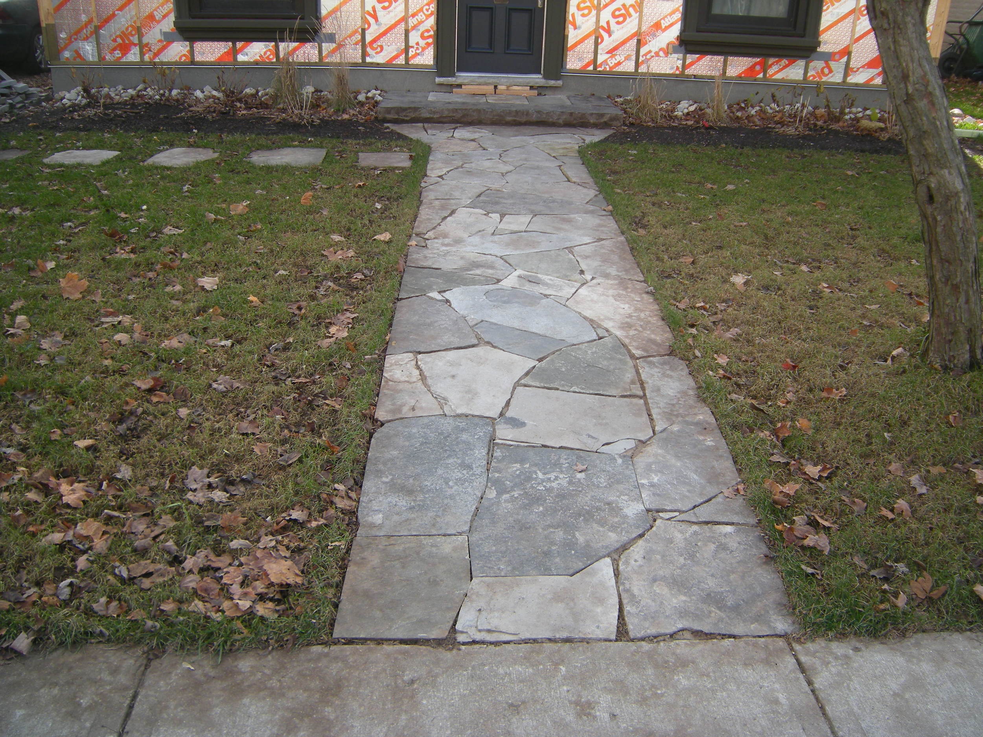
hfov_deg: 58.4
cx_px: 492
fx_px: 880
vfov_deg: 45.4
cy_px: 368
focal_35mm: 31
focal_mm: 5.3
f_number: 2.9
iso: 64
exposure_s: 1/148
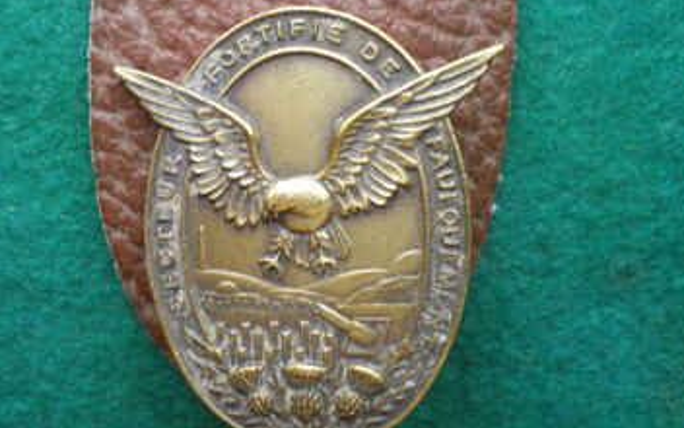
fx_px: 1025
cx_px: 247
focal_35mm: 55
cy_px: 220
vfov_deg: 23.6
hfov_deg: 36.6
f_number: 3.1
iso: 400
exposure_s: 1/50
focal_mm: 6.3
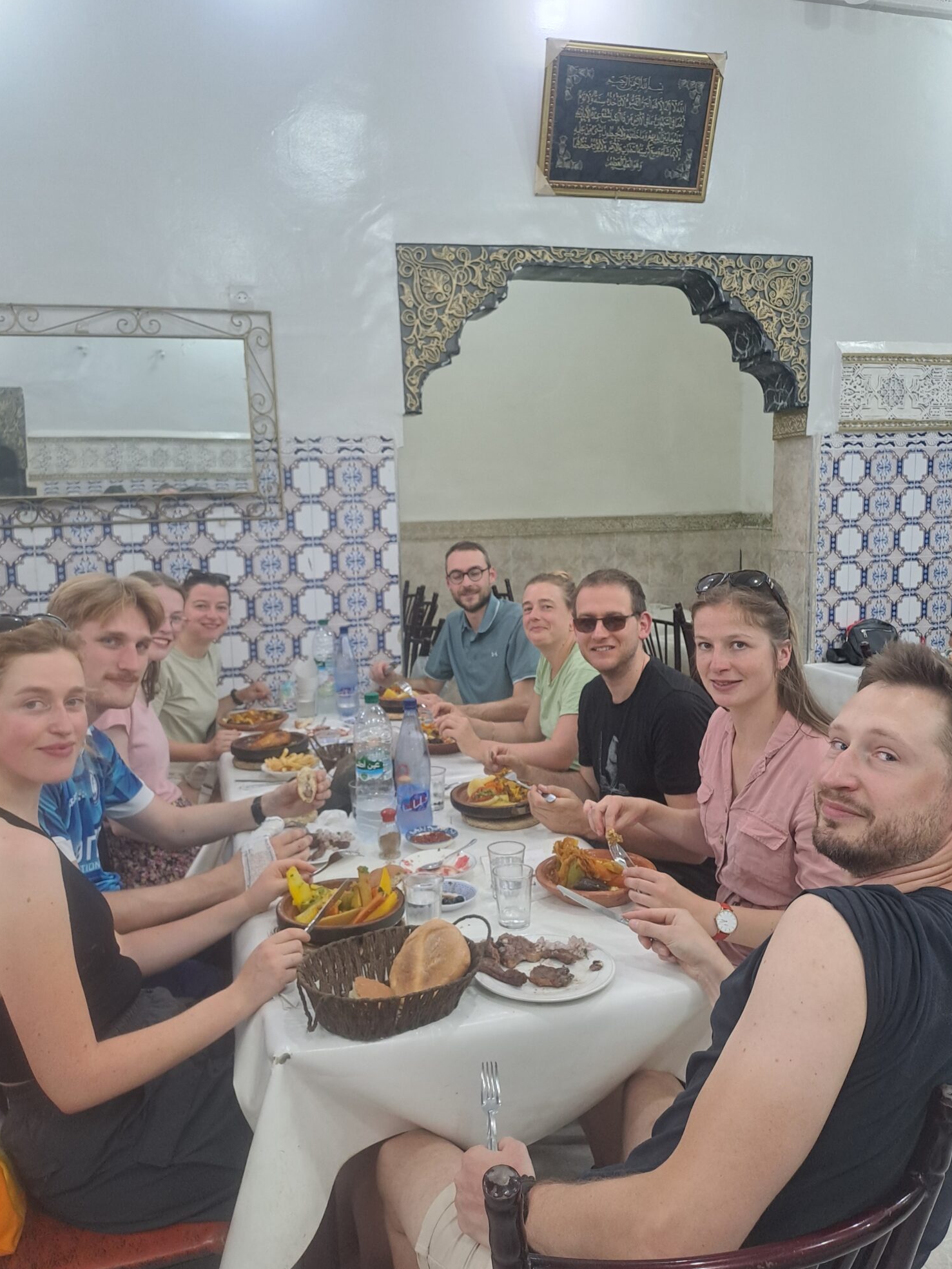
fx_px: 953
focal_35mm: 26
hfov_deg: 53.1
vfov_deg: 67.3
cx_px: 471
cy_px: 634
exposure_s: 1/50
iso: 125
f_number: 1.8
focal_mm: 4.65
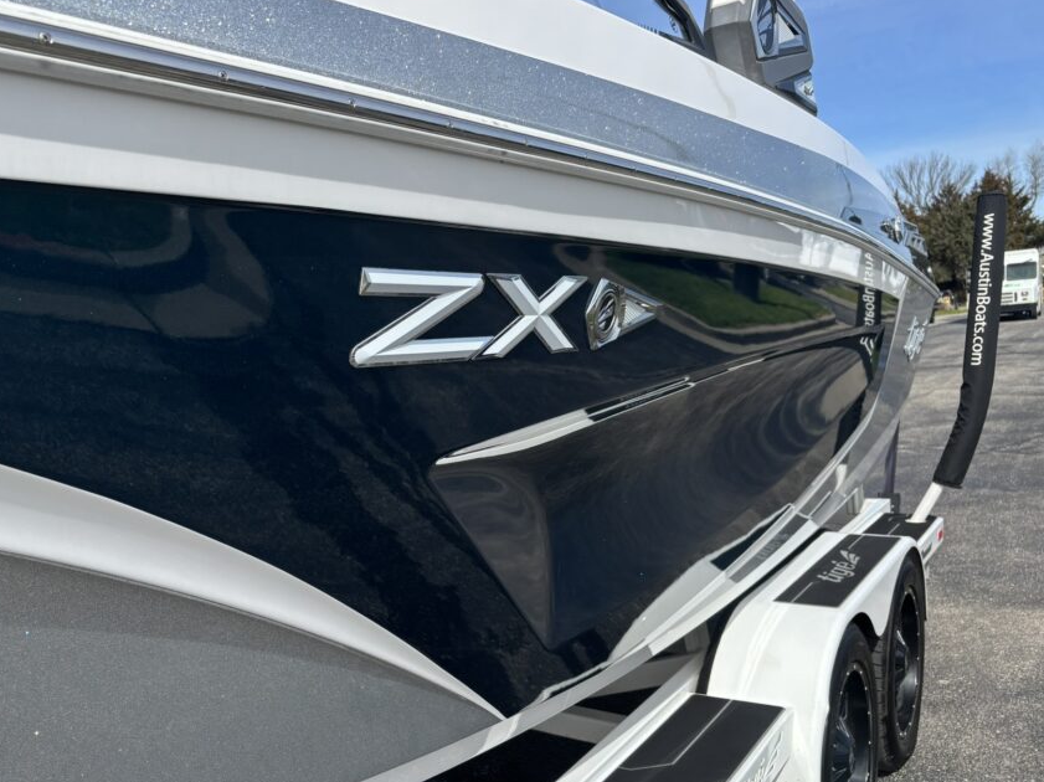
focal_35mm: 33
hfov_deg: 54.9
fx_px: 995
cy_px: 453
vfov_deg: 42.8
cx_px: 415
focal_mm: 5.96
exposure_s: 1/2571
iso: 50
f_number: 1.6
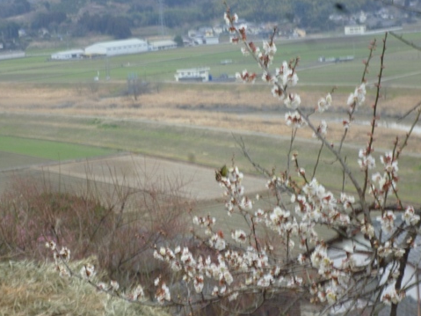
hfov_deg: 16.8
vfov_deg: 12.7
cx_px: 207
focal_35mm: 117
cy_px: 163
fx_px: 1423
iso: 200
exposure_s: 1/60
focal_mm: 20
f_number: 6.5
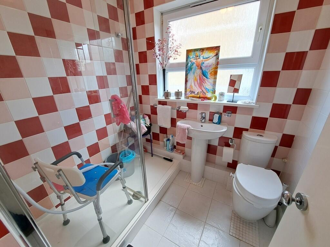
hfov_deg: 106.2
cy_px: 124
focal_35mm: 13
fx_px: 124
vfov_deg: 89.9
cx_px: 165
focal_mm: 1.74
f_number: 2.2
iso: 50
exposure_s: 1/50
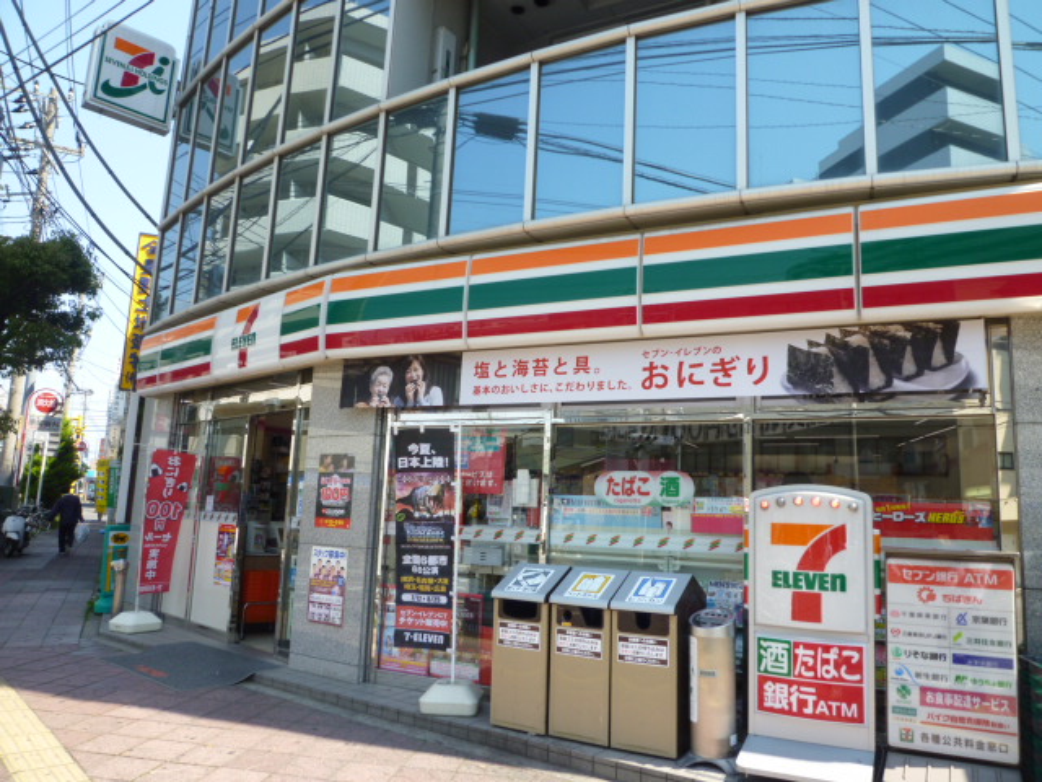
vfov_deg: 54.9
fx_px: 753
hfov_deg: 69.4
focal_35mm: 25
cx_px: 521
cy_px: 391
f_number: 4
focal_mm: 4.5
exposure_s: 1/160
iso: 80
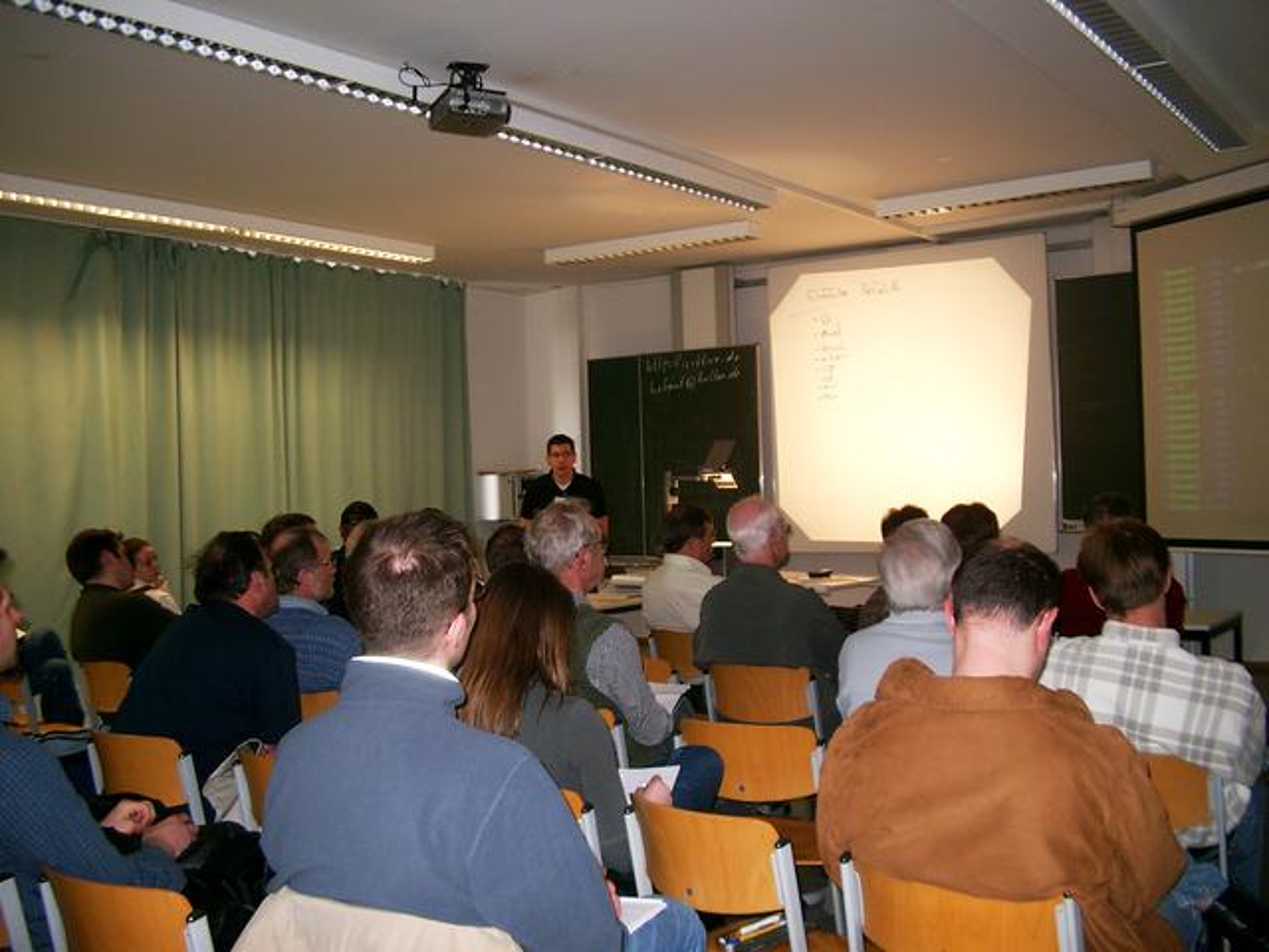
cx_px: 634
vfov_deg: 38.7
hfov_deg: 50.1
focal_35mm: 37
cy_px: 476
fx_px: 1356
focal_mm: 7.6
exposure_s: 1/60
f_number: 2.6
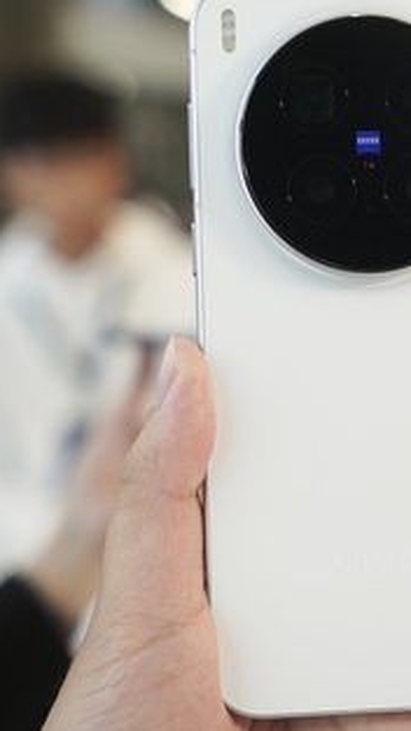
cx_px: 367
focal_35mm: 106
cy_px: 305
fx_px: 2049
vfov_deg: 20.2
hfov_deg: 11.4
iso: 250
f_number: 2.8
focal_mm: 32.9
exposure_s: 1/200
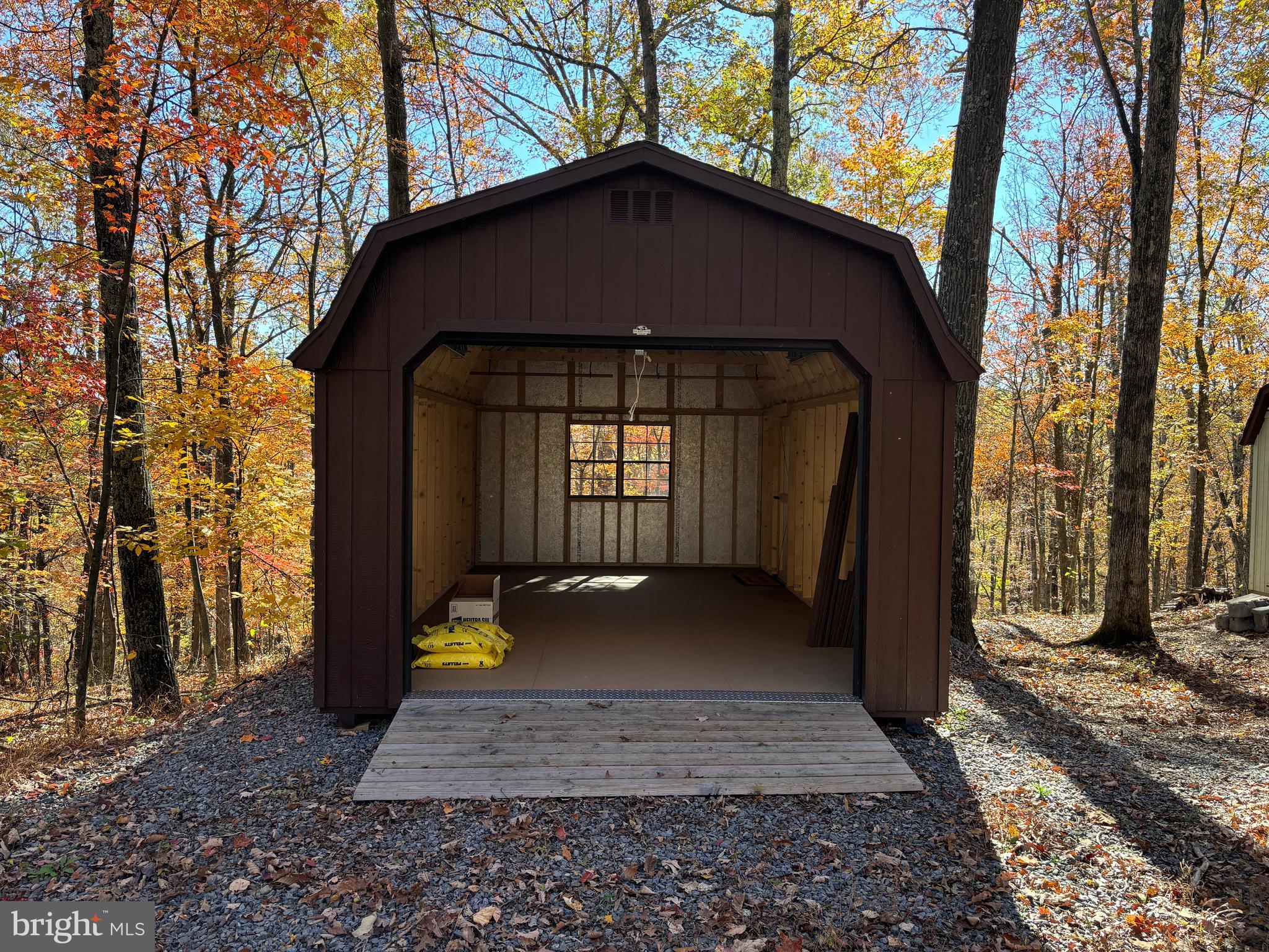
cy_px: 476
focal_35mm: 26
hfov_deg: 67.3
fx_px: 953
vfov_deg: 53.1
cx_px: 634
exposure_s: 1/342
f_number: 1.6
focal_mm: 5.96
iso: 50
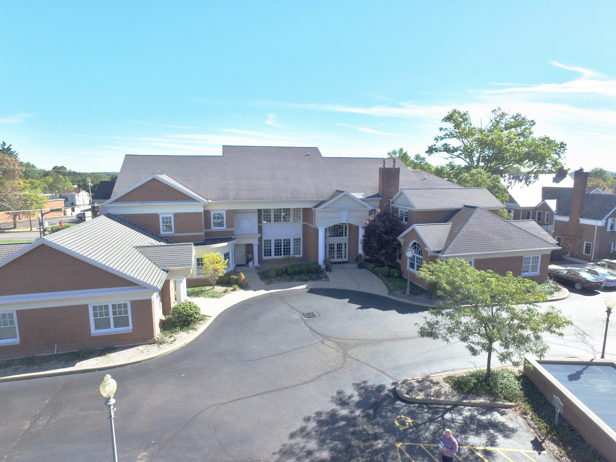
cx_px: 308
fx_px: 356
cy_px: 231
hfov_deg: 81.7
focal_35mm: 20
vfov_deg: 66.0
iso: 100
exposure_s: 1/1155
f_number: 2.8
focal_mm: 3.61
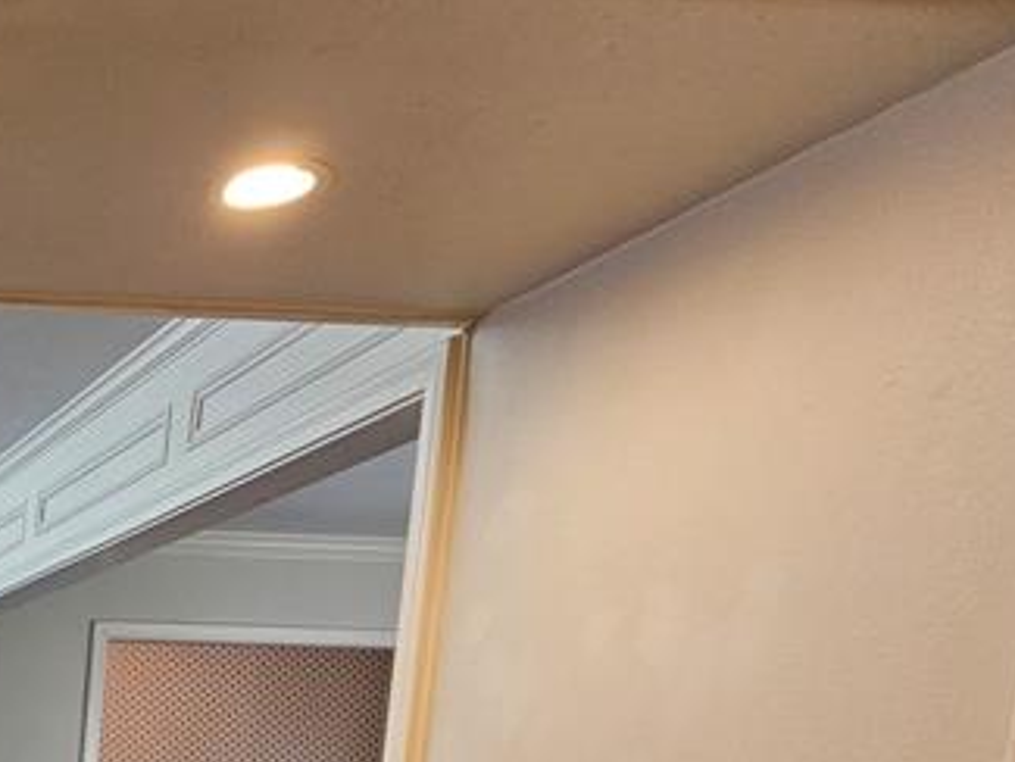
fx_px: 1203
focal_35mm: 41
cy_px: 990
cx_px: -397
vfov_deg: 28.7
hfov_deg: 31.3
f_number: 2.2
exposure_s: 1/60
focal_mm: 2.2
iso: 200
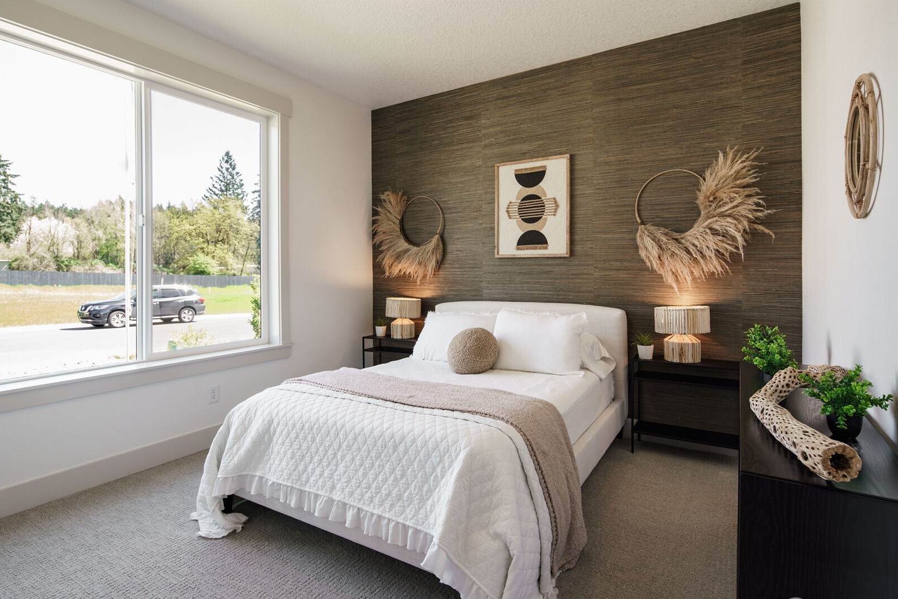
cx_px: 443
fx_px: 449
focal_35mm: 18
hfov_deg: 90.0
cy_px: 316
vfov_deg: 67.3
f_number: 8
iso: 200
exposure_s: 1/13
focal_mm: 17
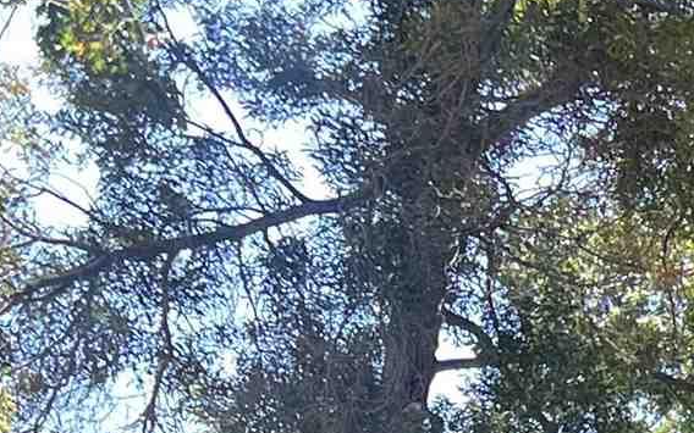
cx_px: 1614
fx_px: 2818
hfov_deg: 11.7
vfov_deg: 7.7
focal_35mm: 149
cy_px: 1290
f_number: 1.5
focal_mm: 5.7
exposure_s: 1/220
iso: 40
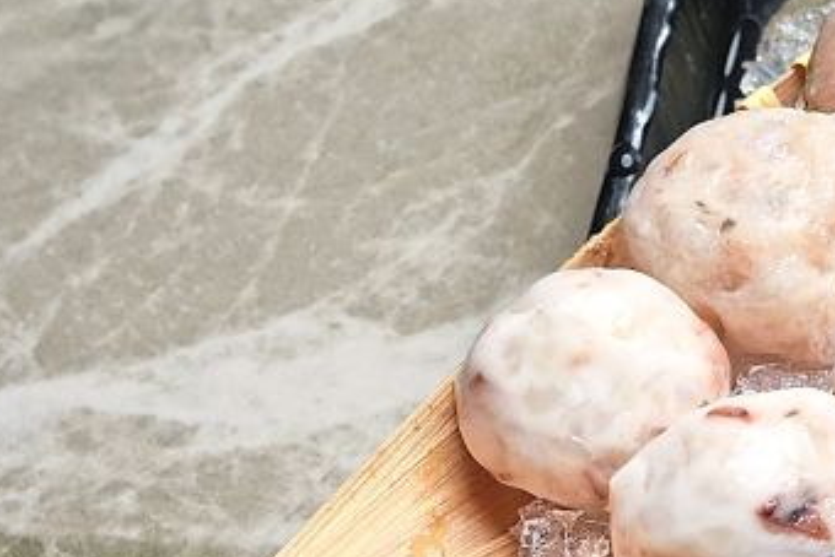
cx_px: 1191
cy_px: 172
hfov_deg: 12.8
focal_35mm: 153
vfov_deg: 9.0
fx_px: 3550
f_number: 13
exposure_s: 1/160
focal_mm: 42
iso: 160
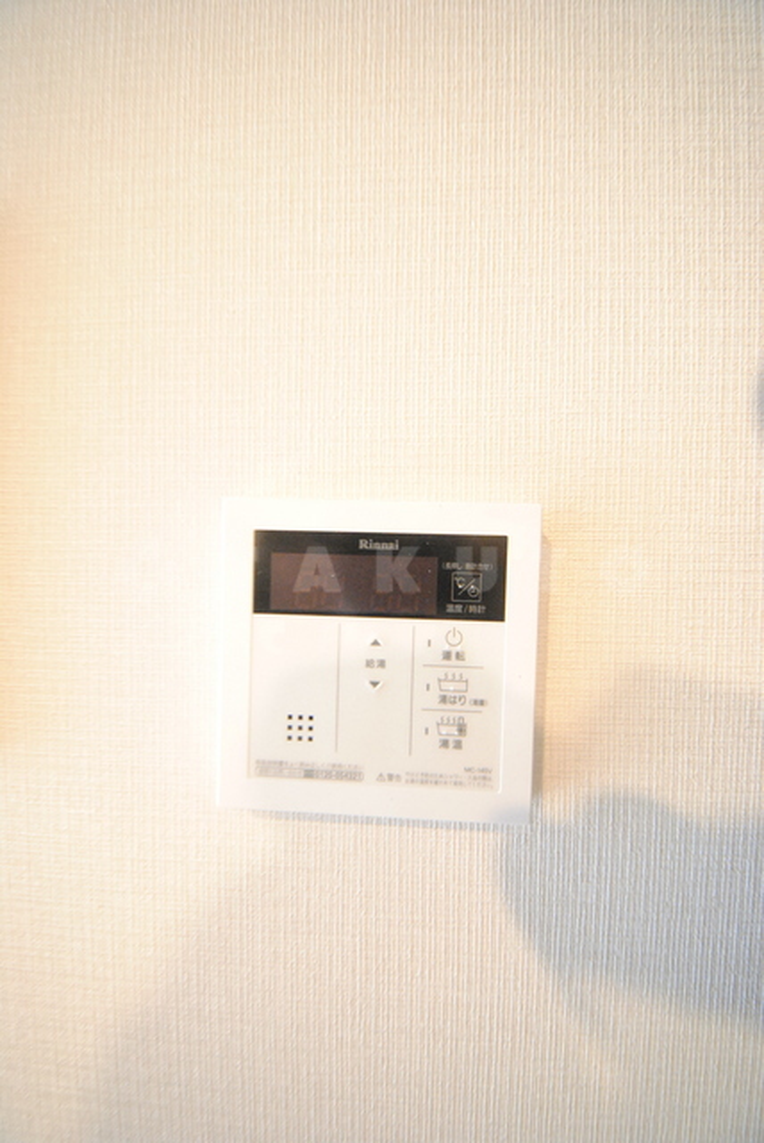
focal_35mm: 12
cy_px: 572
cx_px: 382
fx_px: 381
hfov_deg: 90.1
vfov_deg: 112.6
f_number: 4.5
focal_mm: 8
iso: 1600
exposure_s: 1/25
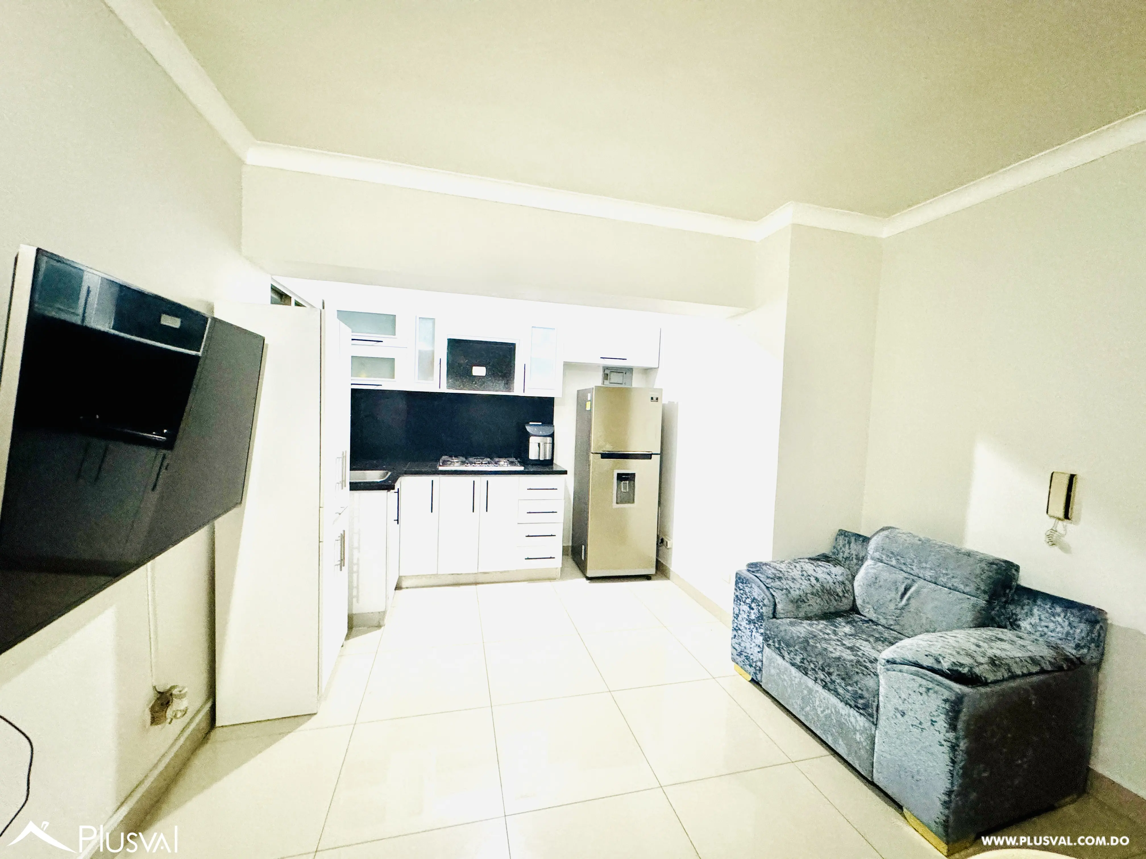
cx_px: 573
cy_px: 430
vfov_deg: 85.7
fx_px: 463
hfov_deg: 102.1
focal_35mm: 14
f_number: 2.2
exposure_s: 1/60
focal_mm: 2.22
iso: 800
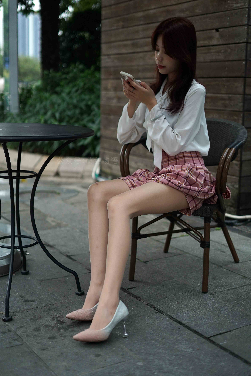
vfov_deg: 39.6
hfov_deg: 27.0
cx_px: 126
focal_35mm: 50
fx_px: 522
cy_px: 188
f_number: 1.8
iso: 800
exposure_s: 1/2500
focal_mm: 50
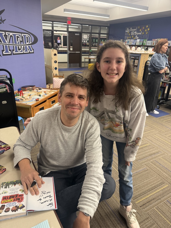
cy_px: 114
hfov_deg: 56.8
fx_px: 158
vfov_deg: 71.6
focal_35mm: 24
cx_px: 86
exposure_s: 1/113
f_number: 1.78
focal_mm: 6.76
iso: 200
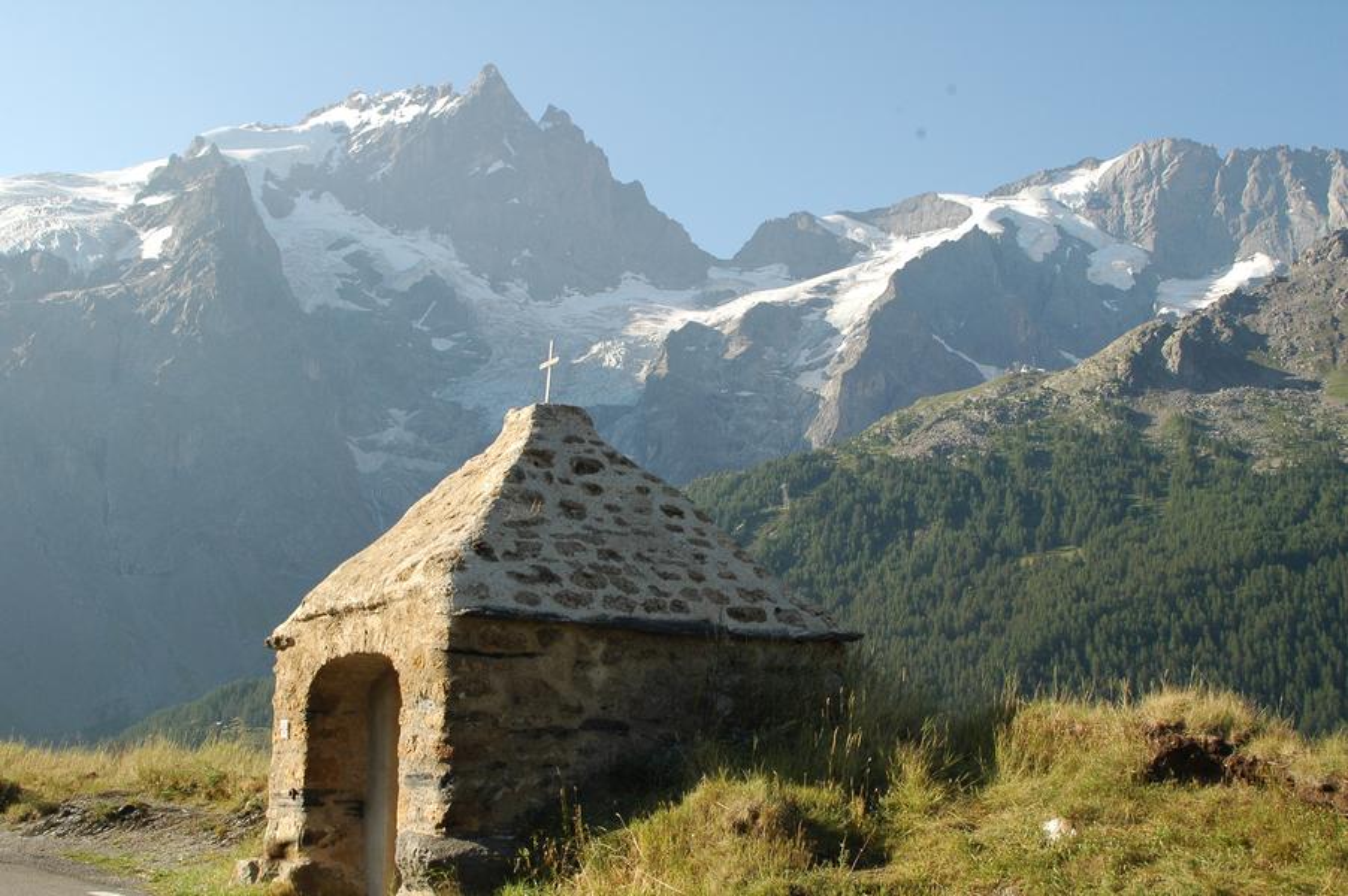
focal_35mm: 46
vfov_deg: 28.9
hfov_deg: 42.4
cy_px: 448
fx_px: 1740
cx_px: 674
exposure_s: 1/200
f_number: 10
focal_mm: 31
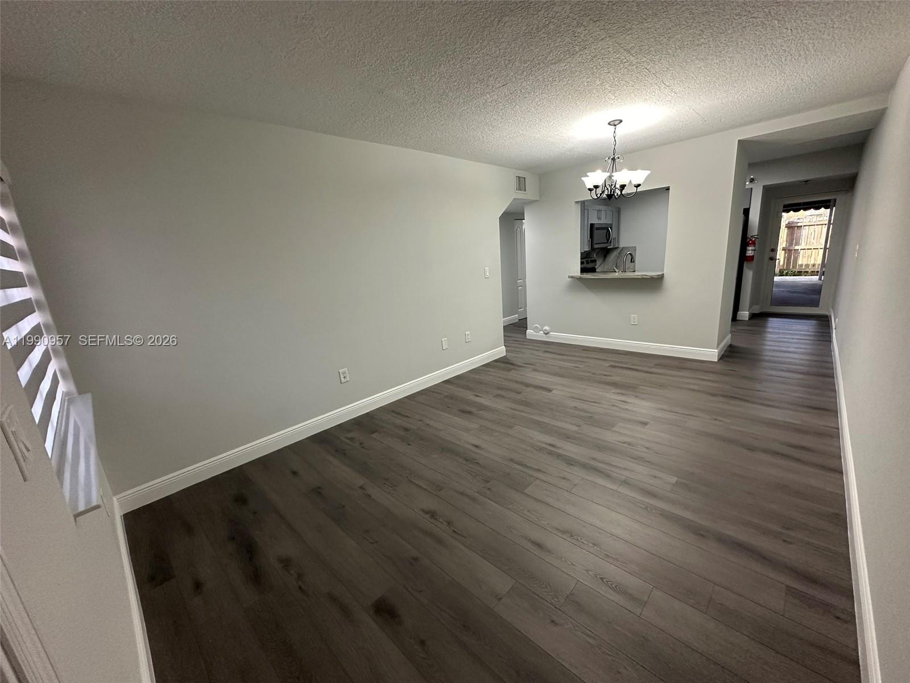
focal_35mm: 14
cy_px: 342
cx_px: 455
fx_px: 368
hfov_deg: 102.1
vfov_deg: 85.7
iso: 250
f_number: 2.2
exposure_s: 1/120
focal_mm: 2.22
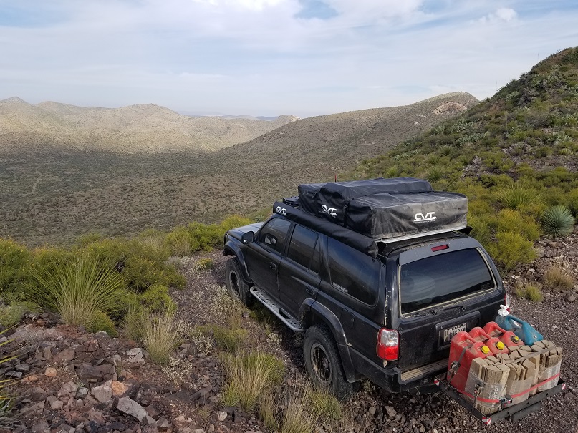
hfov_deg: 67.3
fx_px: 434
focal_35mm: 26
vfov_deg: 53.1
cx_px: 289
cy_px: 216
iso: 50
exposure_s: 1/1984
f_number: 1.7
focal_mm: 4.25
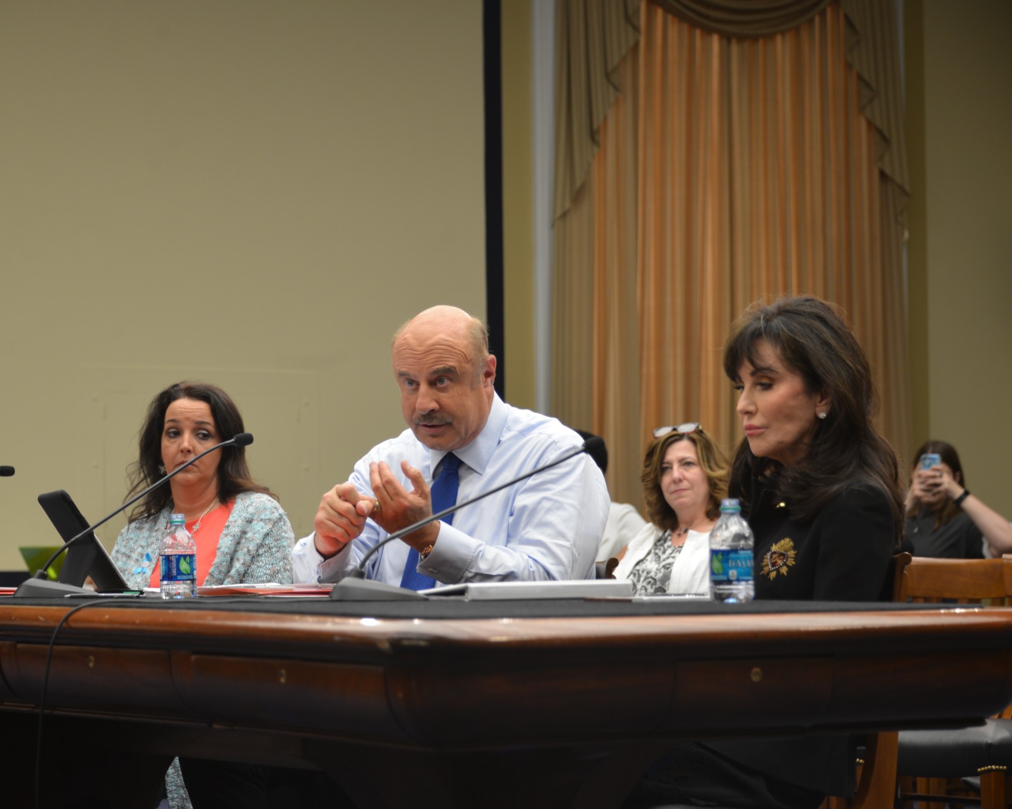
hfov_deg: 17.3
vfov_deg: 13.9
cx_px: 462
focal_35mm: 111
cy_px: 403
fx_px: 3324
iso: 560
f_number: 5.3
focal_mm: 98
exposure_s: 1/60
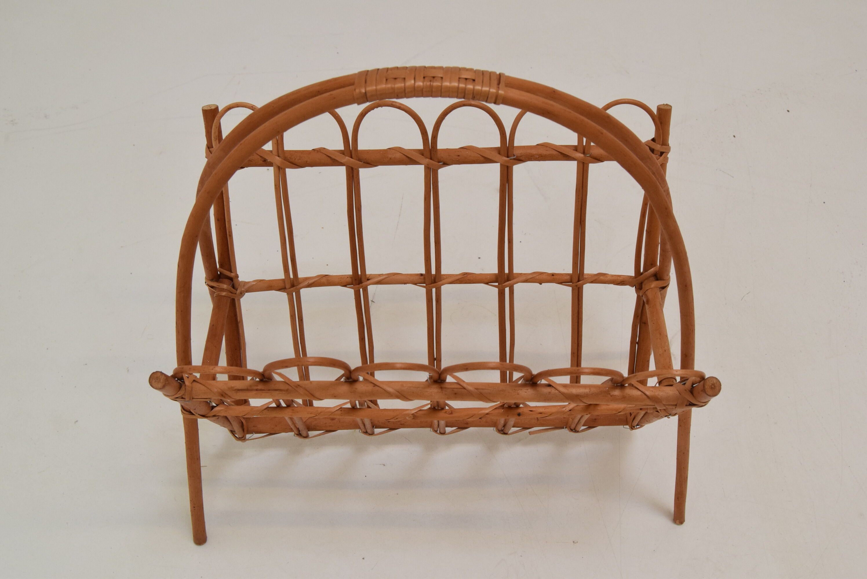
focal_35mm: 45
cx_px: 434
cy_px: 290
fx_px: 1085
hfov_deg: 43.6
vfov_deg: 29.9
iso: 1600
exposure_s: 1/250
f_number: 8
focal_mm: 30
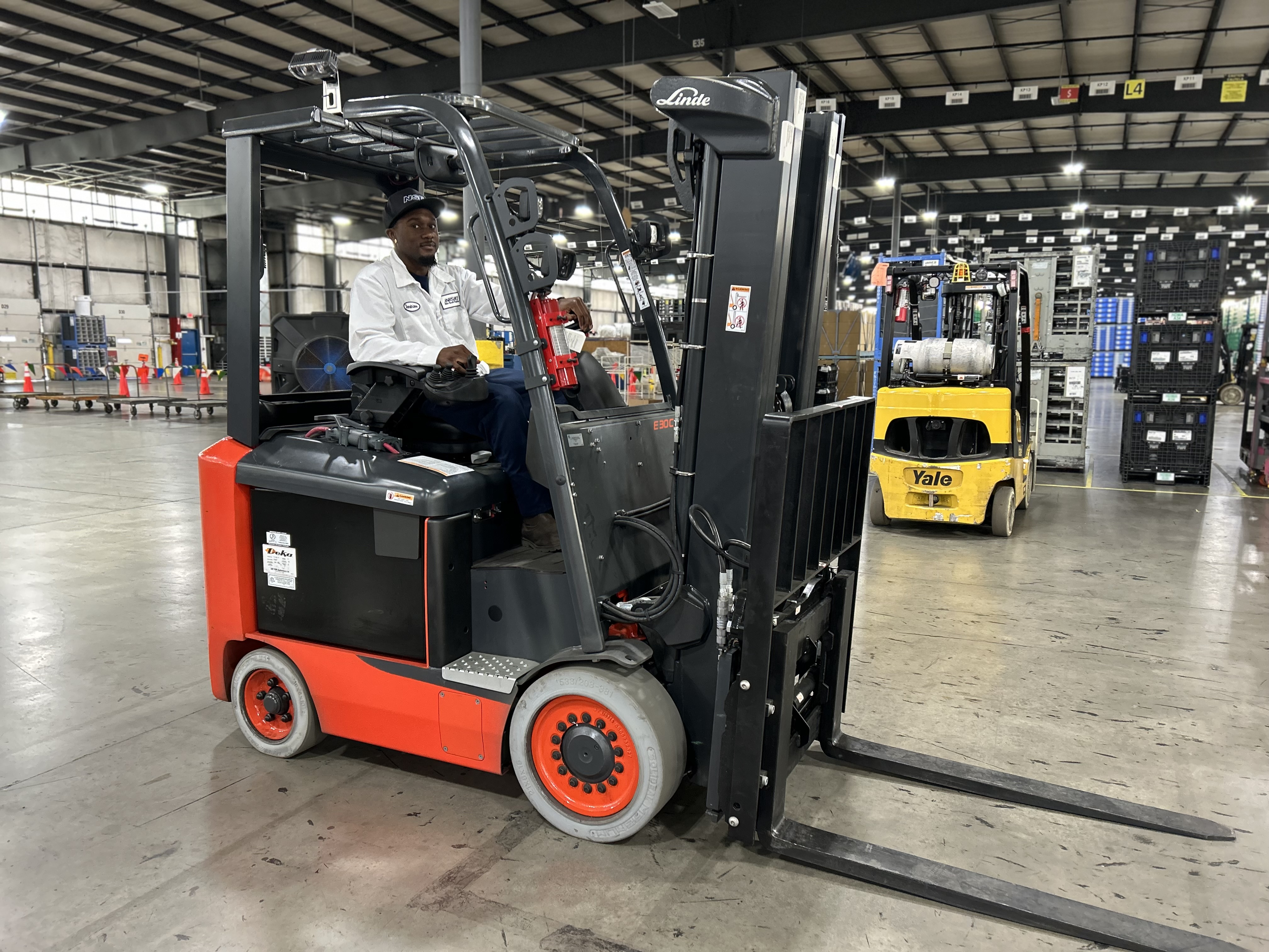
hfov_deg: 67.3
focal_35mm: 26
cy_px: 476
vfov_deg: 53.1
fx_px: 953
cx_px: 634
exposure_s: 1/60
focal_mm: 5.7
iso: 200
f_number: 1.5
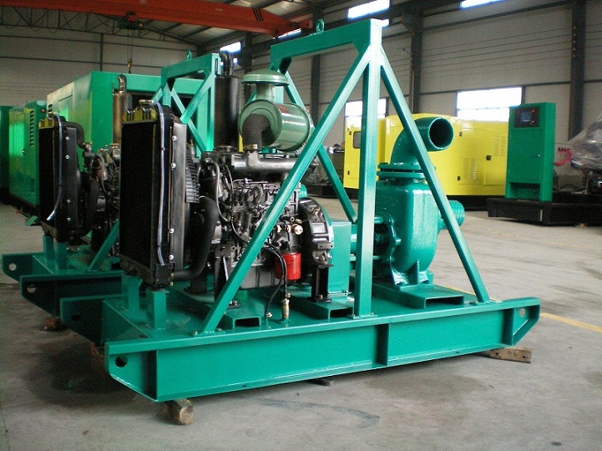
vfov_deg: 37.7
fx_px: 661
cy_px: 226
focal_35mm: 38
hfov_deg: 49.0
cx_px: 301
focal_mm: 6.3
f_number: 3.1
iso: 200
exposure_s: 1/60
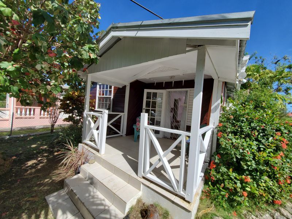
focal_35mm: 13
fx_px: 110
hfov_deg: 106.2
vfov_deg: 89.9
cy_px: 110
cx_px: 146
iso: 50
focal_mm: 1.8
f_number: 2.2
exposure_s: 1/1286
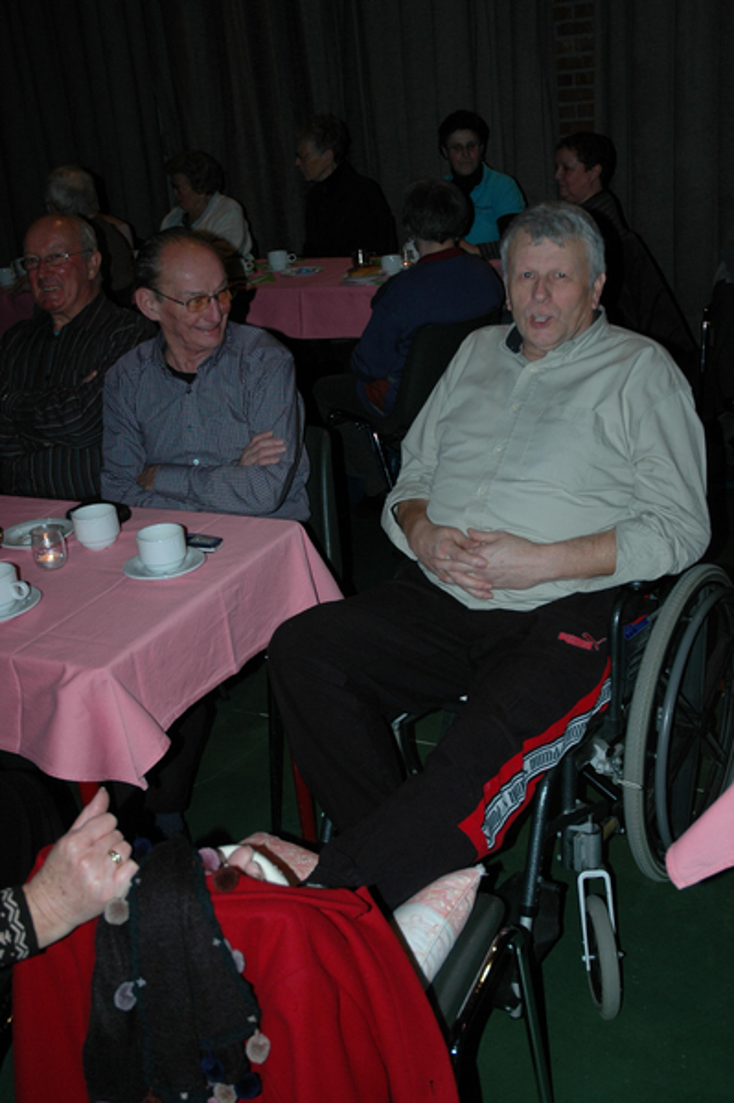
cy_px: 552
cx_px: 367
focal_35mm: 40
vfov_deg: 48.0
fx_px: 1241
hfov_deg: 33.0
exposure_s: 1/60
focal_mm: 27
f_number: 3.8
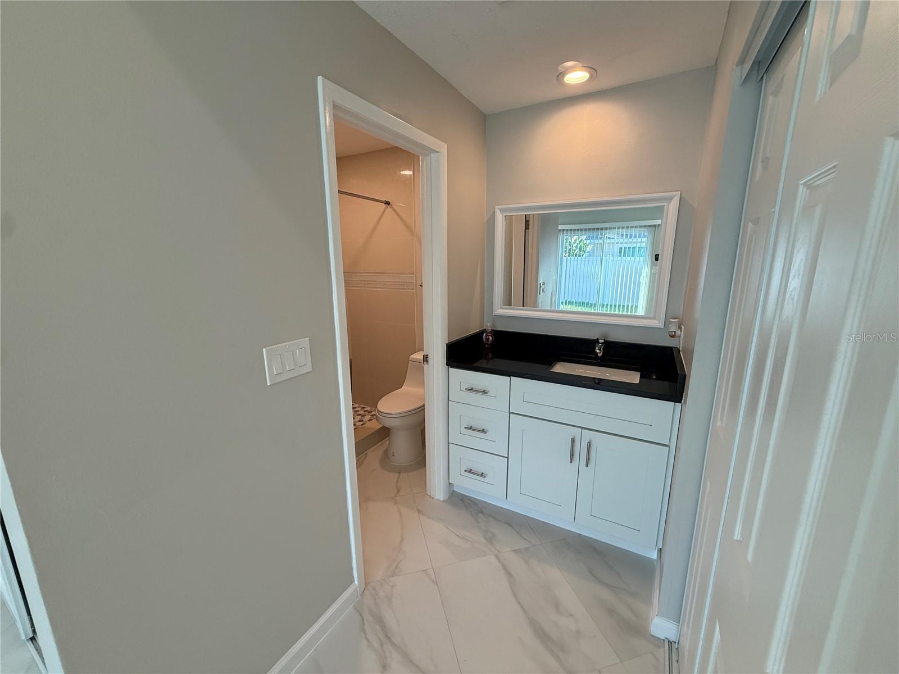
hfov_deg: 102.1
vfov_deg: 85.7
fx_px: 364
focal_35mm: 14
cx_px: 450
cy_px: 337
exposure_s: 1/120
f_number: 2.2
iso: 125
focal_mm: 2.22
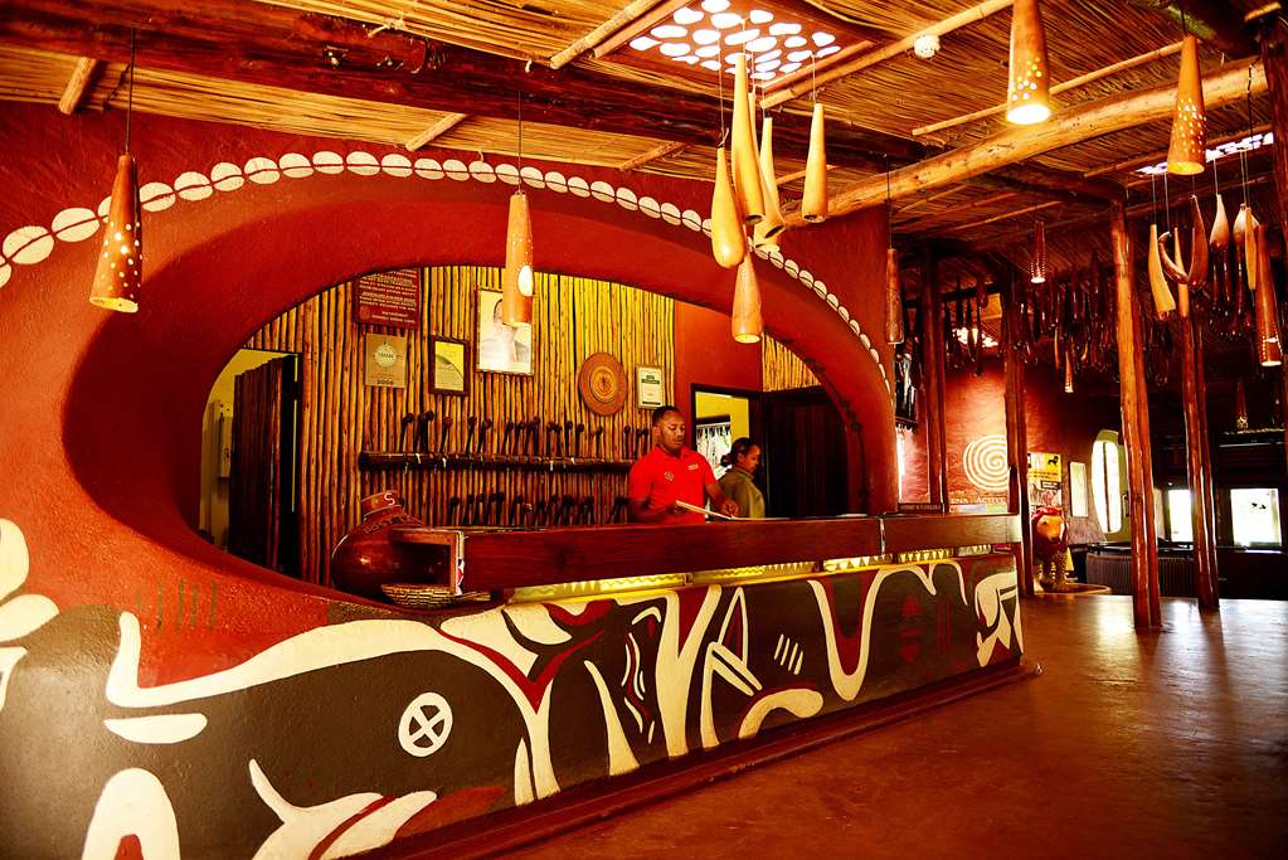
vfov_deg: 53.2
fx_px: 859
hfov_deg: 73.7
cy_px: 430
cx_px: 644
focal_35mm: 24
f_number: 2.8
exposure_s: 1/20
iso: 160
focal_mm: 24
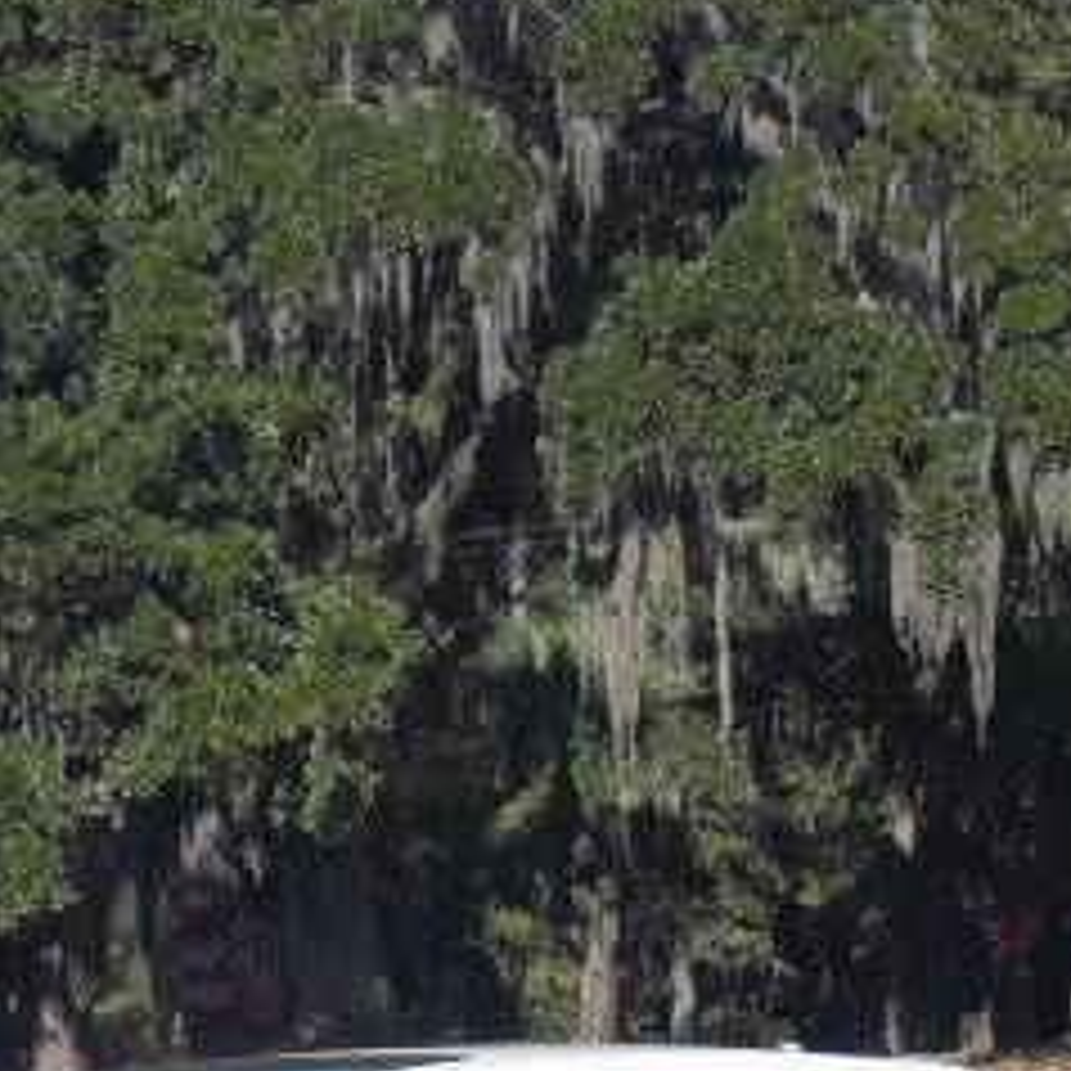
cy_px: 1264
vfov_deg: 7.7
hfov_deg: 7.8
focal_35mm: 224
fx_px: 7841
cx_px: 495
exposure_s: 1/125
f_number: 9.1
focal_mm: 10.1
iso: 80
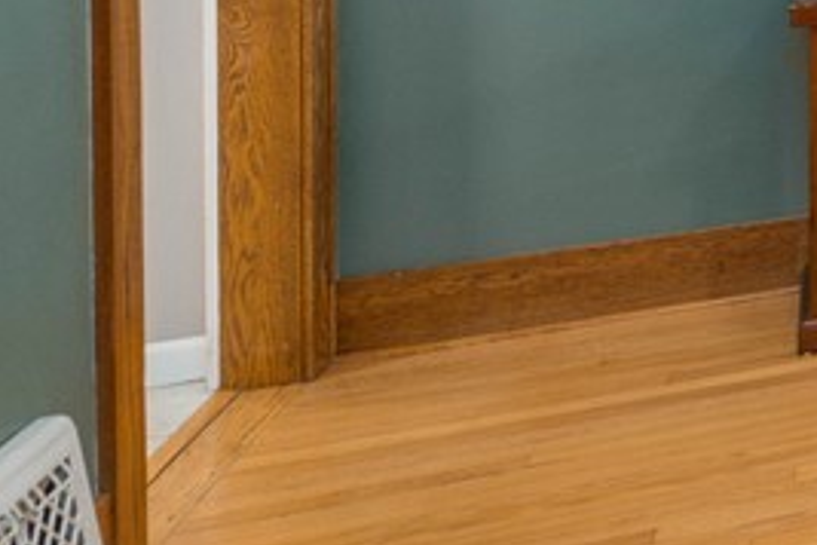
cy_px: -191
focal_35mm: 57
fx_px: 1293
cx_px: 1464
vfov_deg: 21.2
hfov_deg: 22.0
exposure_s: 1/60
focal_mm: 14
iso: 200
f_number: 8
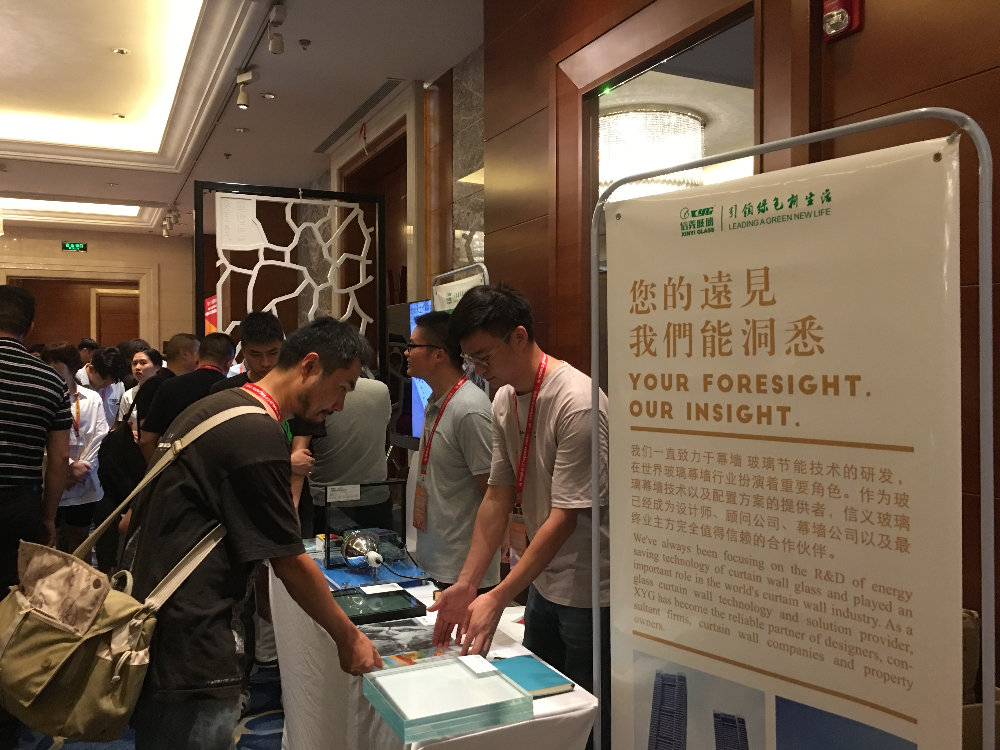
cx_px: 500
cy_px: 375
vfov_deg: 48.2
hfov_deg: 61.7
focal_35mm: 29
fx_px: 838
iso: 80
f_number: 2.2
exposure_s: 1/10
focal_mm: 4.15
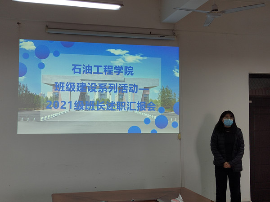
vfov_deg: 39.7
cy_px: 101
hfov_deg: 51.4
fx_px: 281
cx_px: 135
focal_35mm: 36
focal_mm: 5.52
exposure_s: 1/100
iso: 422
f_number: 1.9
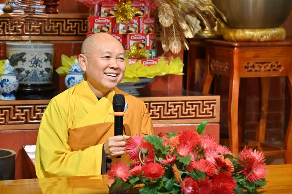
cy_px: 97
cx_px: 146
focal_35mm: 120
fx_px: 972
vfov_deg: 11.4
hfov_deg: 17.1
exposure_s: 1/160
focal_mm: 120
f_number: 6.3
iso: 2500
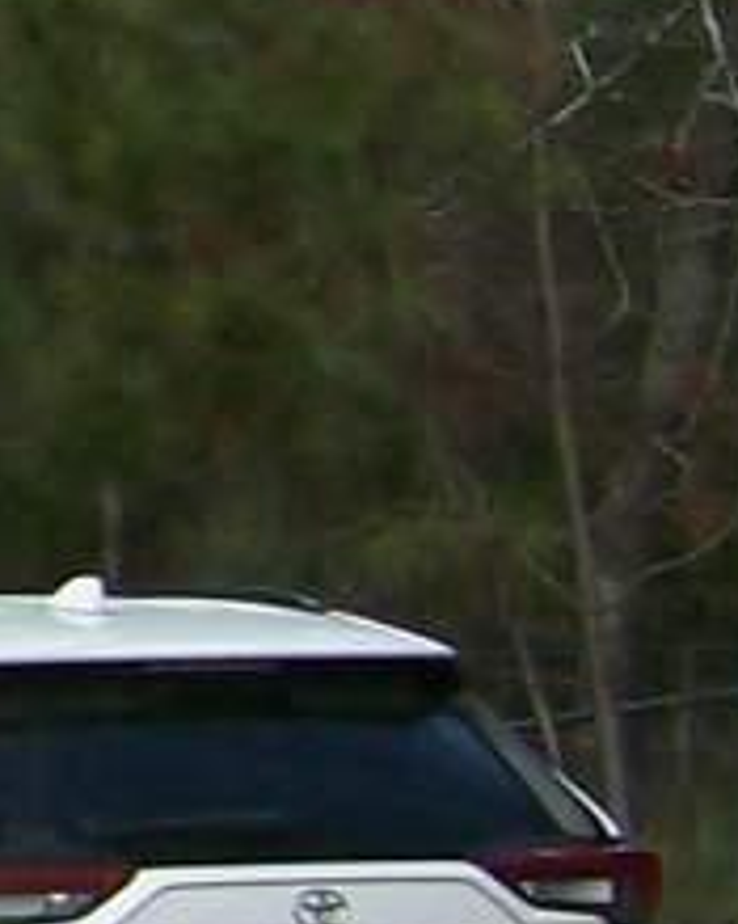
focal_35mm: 257
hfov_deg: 5.1
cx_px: -2577
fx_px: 7022
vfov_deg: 7.5
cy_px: 110
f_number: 2.7
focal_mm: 6
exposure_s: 1/592
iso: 80
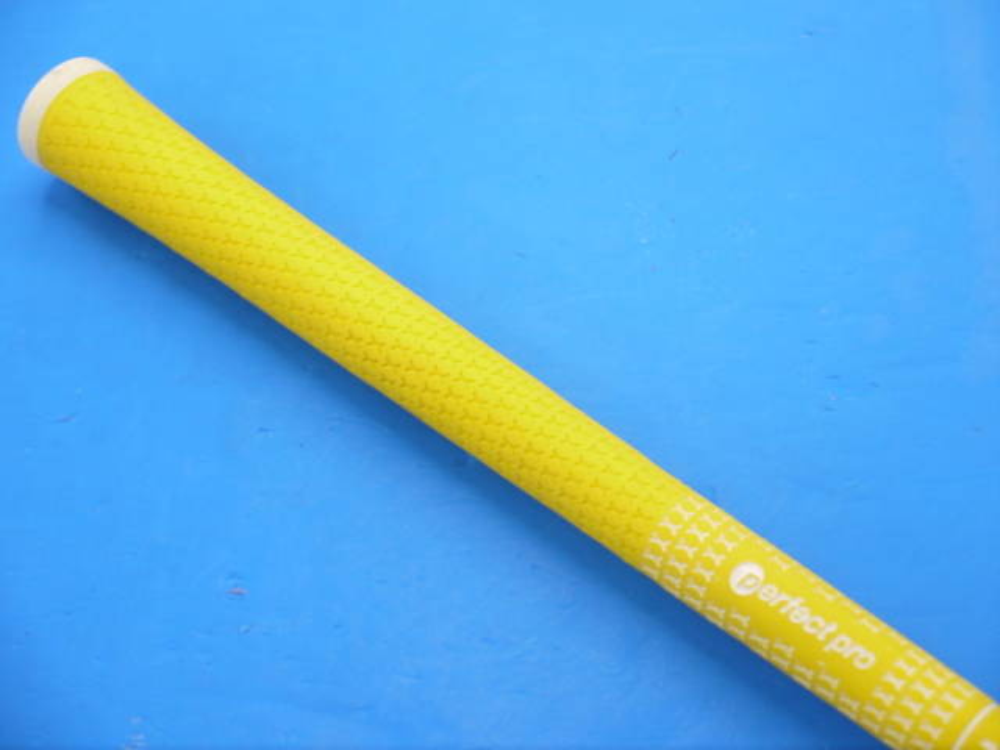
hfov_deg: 23.3
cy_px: 375
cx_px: 500
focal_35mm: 84
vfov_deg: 17.6
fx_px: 2427
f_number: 5.6
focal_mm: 42
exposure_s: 1/80
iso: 500
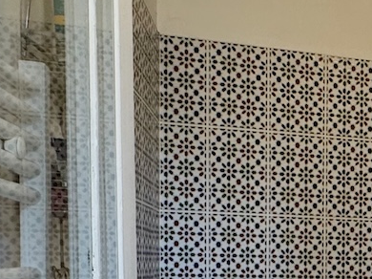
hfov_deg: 38.9
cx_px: 321
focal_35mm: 46
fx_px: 494
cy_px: 295
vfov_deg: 28.9
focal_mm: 2.22
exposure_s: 1/50
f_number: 2.2
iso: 250
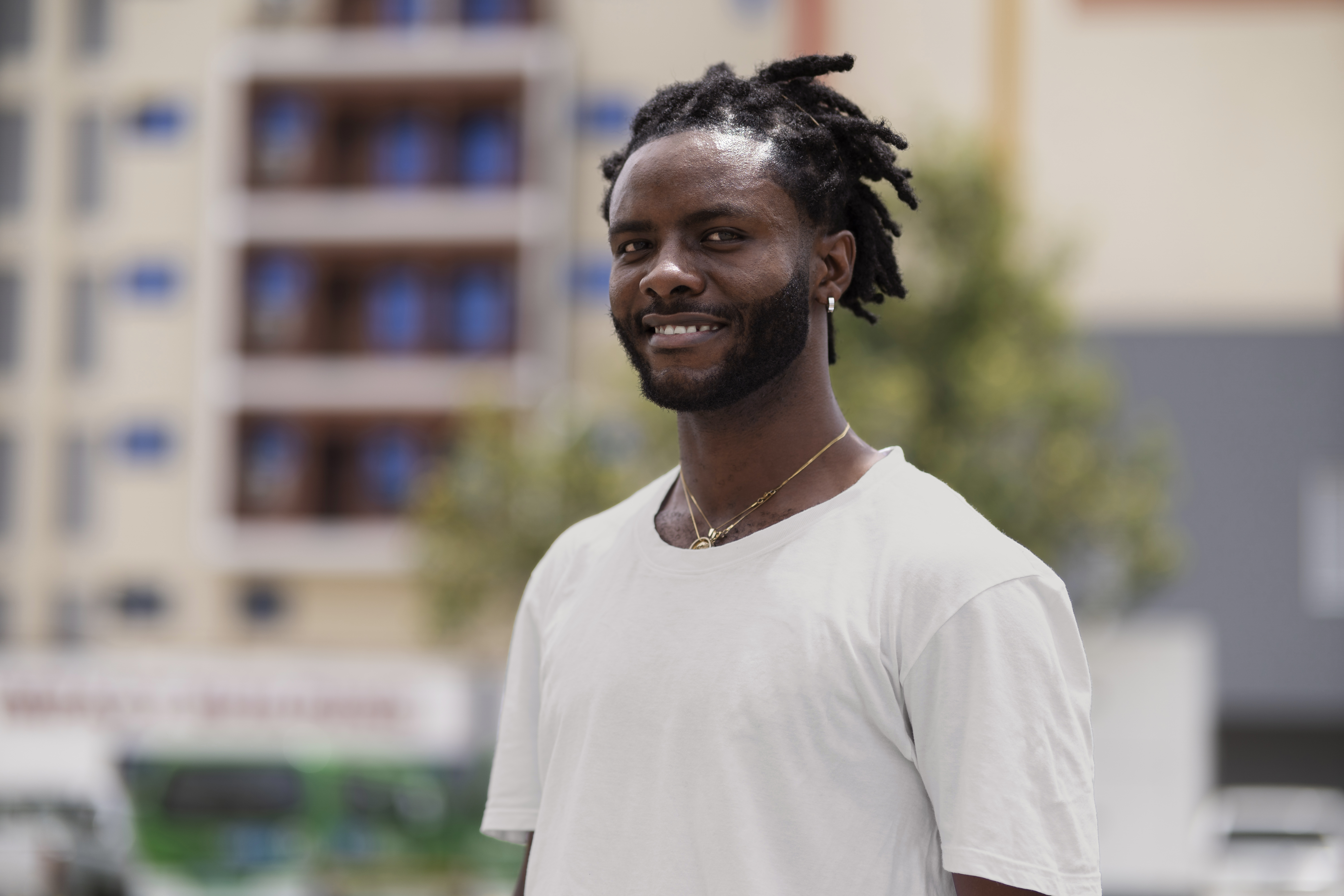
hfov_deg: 23.9
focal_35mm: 85
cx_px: 672
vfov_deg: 16.1
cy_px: 448
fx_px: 3173
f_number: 1.8
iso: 100
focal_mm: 85
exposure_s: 1/4000
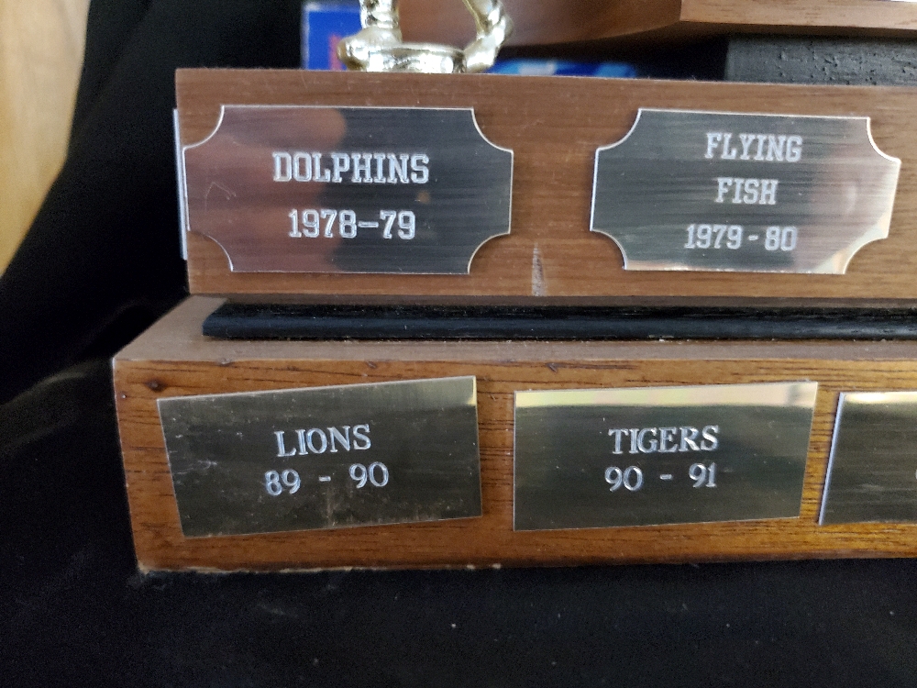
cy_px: 344
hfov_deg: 67.3
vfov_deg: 53.1
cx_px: 458
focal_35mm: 26
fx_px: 689
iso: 500
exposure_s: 1/13
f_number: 1.5
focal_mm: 4.3
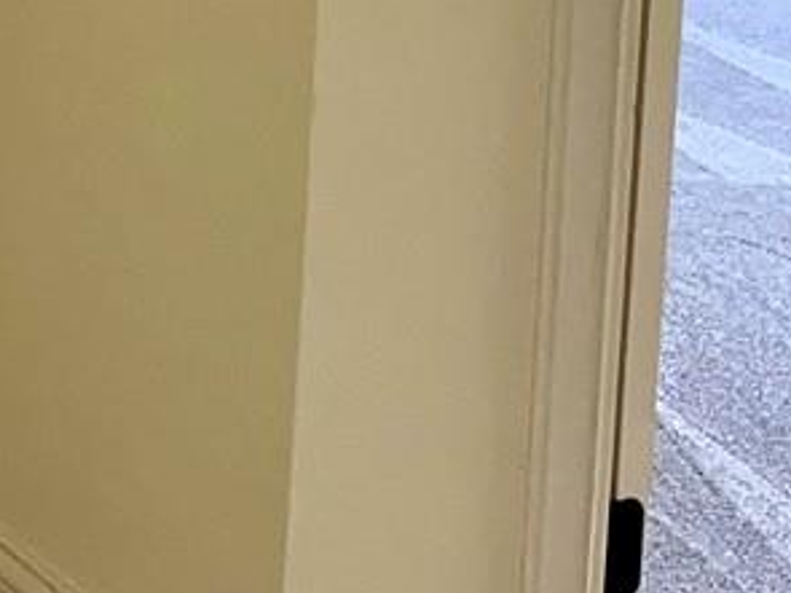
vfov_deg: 9.9
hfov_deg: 13.7
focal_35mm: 141
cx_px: -91
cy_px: -496
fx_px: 3221
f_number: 1.8
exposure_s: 1/121
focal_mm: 4.25
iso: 64
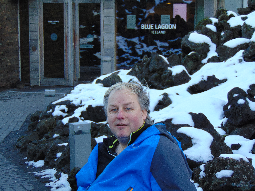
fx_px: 796
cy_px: 96
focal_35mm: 108
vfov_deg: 13.7
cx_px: 128
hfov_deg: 18.2
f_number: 3.9
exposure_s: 1/60
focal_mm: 19.4
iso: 100
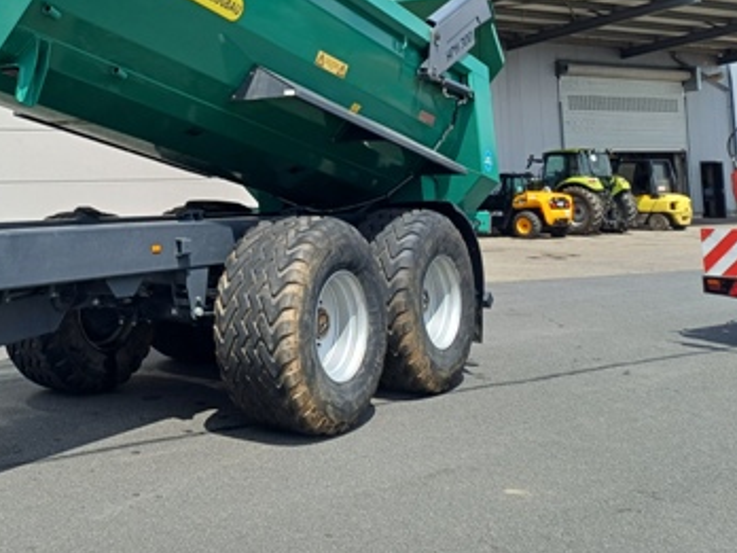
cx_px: 121
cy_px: 119
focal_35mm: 46
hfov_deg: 39.2
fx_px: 979
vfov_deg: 30.8
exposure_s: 1/1259
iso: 50
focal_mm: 4.65
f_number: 1.8
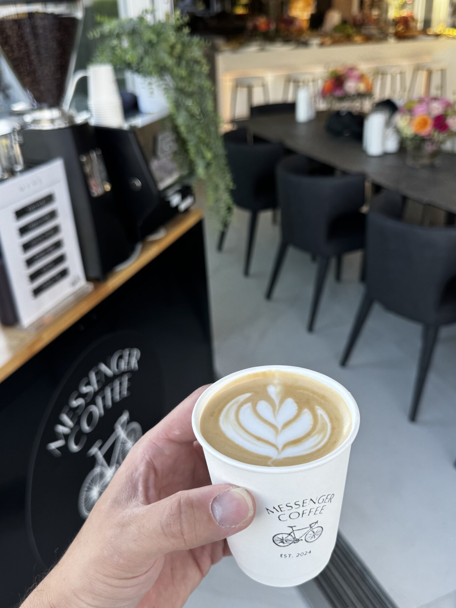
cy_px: 320
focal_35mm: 32
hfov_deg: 44.2
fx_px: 562
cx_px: 229
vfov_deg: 56.8
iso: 80
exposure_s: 1/414
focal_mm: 6.76
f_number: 1.78
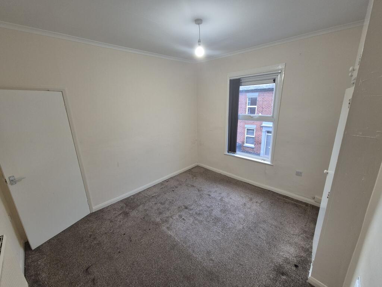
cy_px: 144
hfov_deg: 106.2
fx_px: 143
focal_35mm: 13
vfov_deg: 89.9
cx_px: 191
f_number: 2.2
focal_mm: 2.2
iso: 250
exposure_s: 1/50
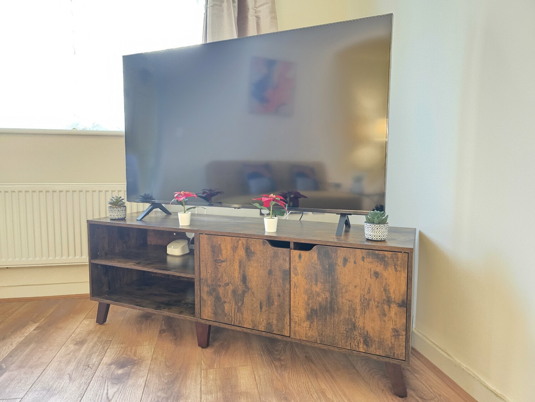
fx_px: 355
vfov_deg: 58.9
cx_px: 268
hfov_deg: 73.9
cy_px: 201
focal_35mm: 23
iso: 1600
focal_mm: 6.3
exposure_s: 1/50
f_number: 1.7
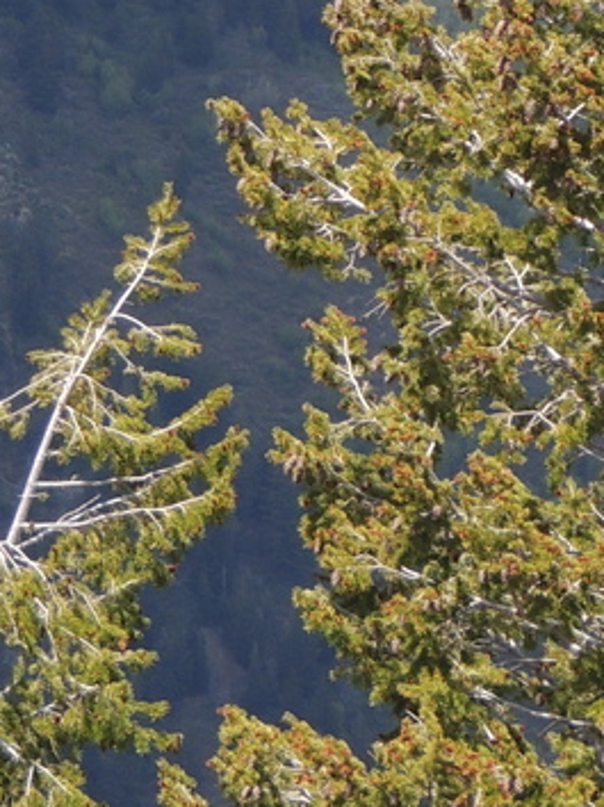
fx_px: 8851
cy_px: 32
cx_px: 823
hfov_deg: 3.9
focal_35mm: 380
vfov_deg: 5.2
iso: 100
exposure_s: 1/400
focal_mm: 18.7
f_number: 4.2
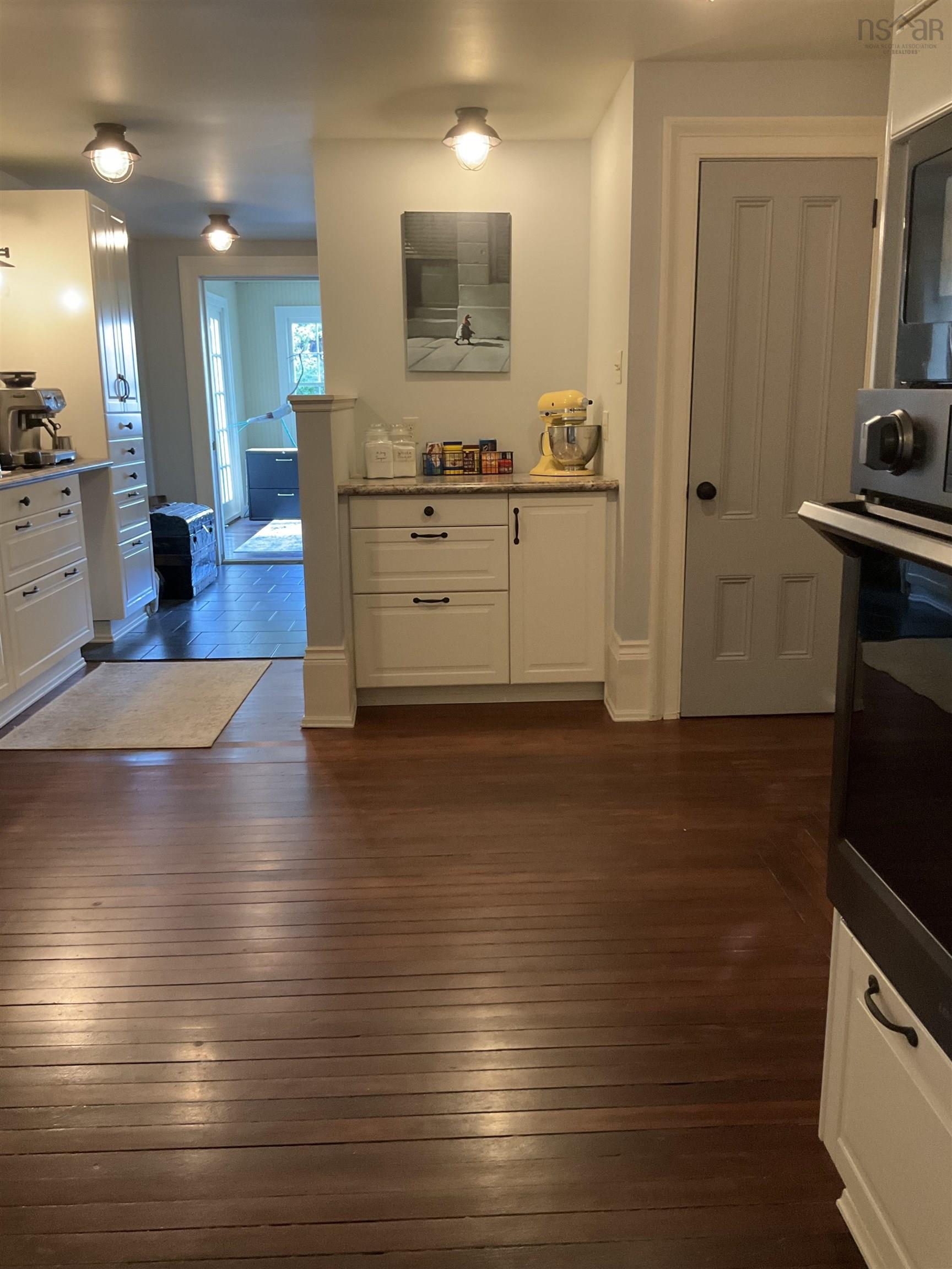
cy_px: 634
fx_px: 1063
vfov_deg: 61.7
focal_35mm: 29
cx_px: 476
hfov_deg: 48.2
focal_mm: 3
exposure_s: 1/40
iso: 200
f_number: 1.8
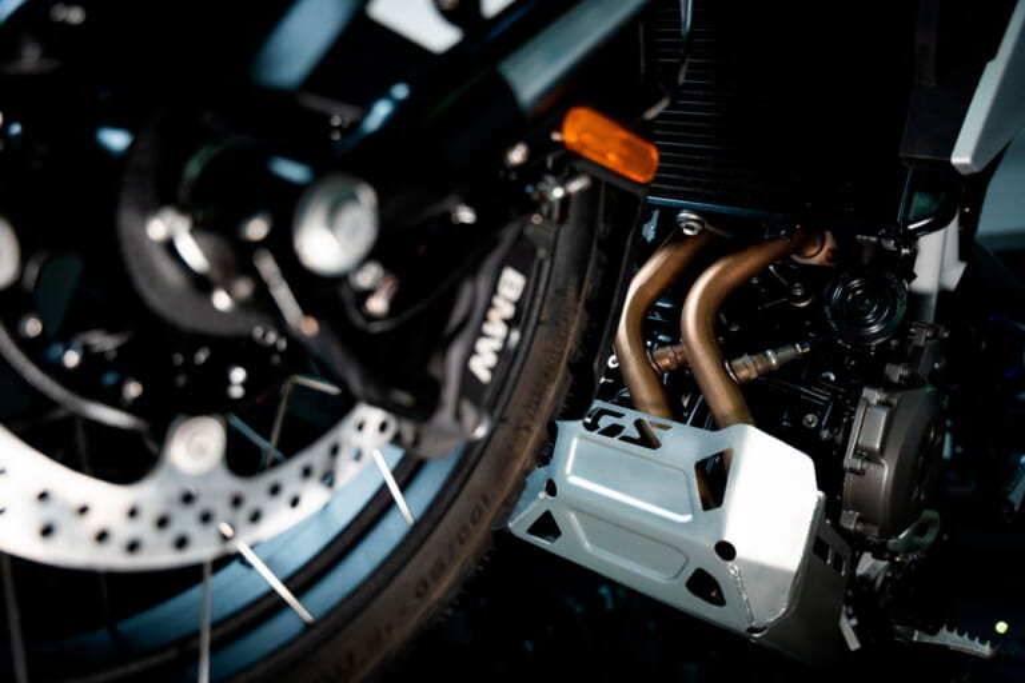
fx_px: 891
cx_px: 512
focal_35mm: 31
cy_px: 342
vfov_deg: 42.0
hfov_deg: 59.8
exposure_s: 1/200
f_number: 2.8
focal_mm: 31.3
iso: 1250
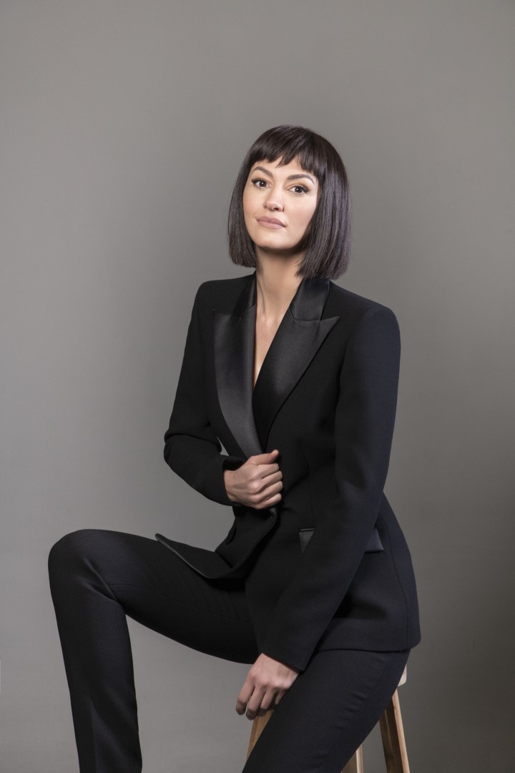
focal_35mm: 110
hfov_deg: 12.5
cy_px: 386
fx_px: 2360
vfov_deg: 18.6
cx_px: 258
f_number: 13
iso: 250
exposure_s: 1/125
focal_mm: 110
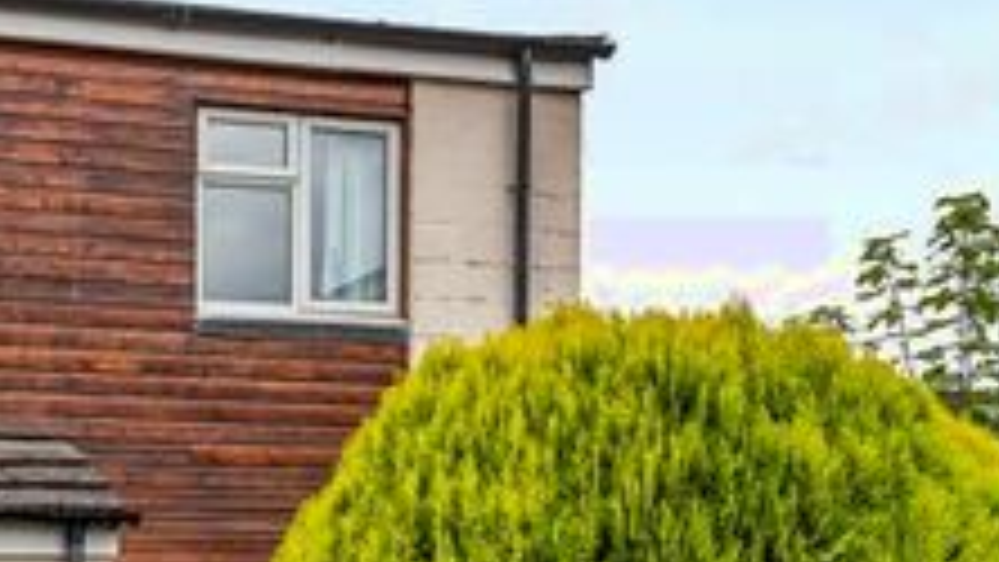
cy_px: 580
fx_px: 1404
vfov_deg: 21.7
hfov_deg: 36.0
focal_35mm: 53
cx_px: 45
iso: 250
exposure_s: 1/160
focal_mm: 16
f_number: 8
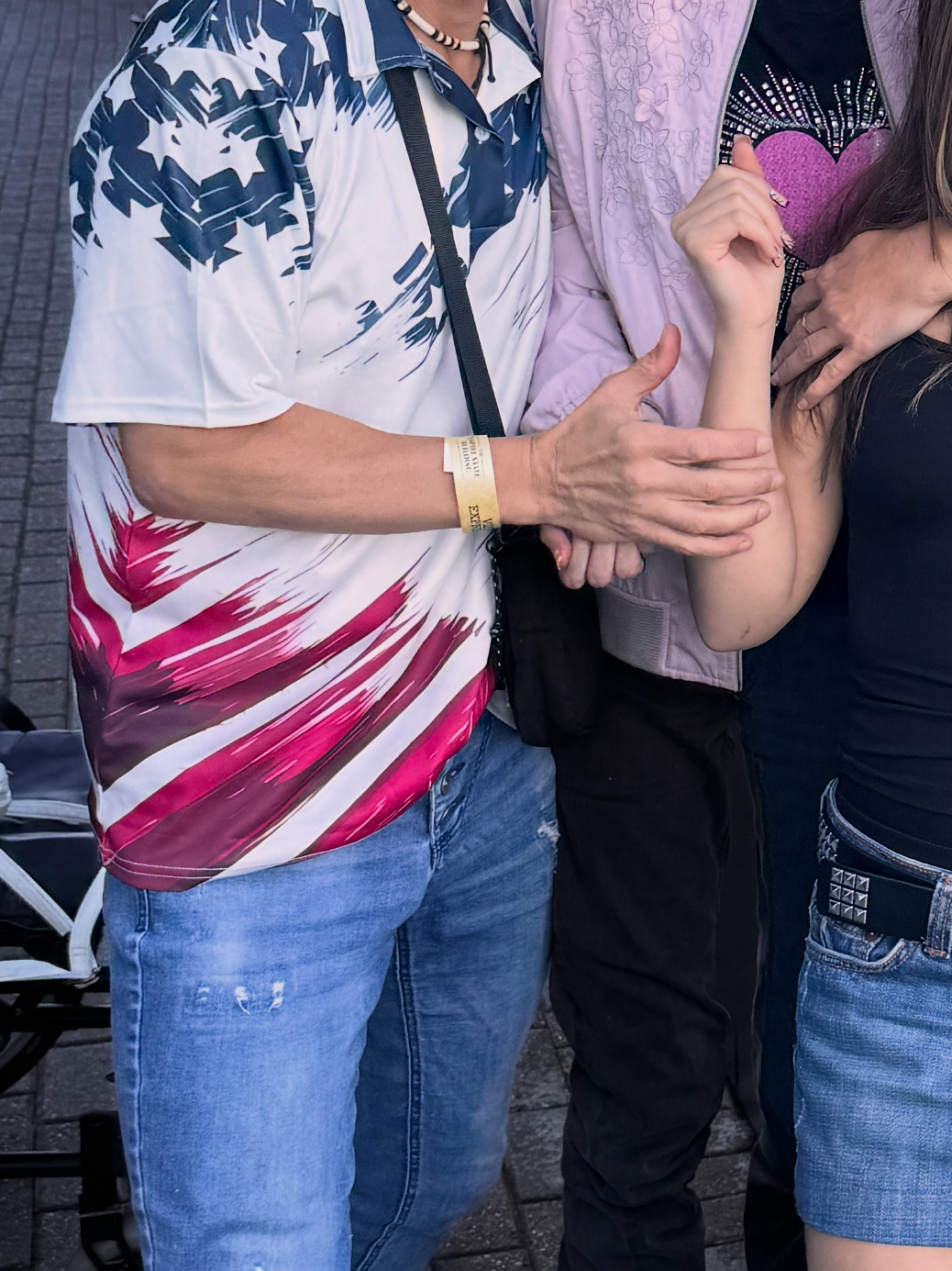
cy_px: 522
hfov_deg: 20.2
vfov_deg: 27.4
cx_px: 893
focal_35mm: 71
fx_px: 2605
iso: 80
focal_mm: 6.76
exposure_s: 1/2174
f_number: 1.78
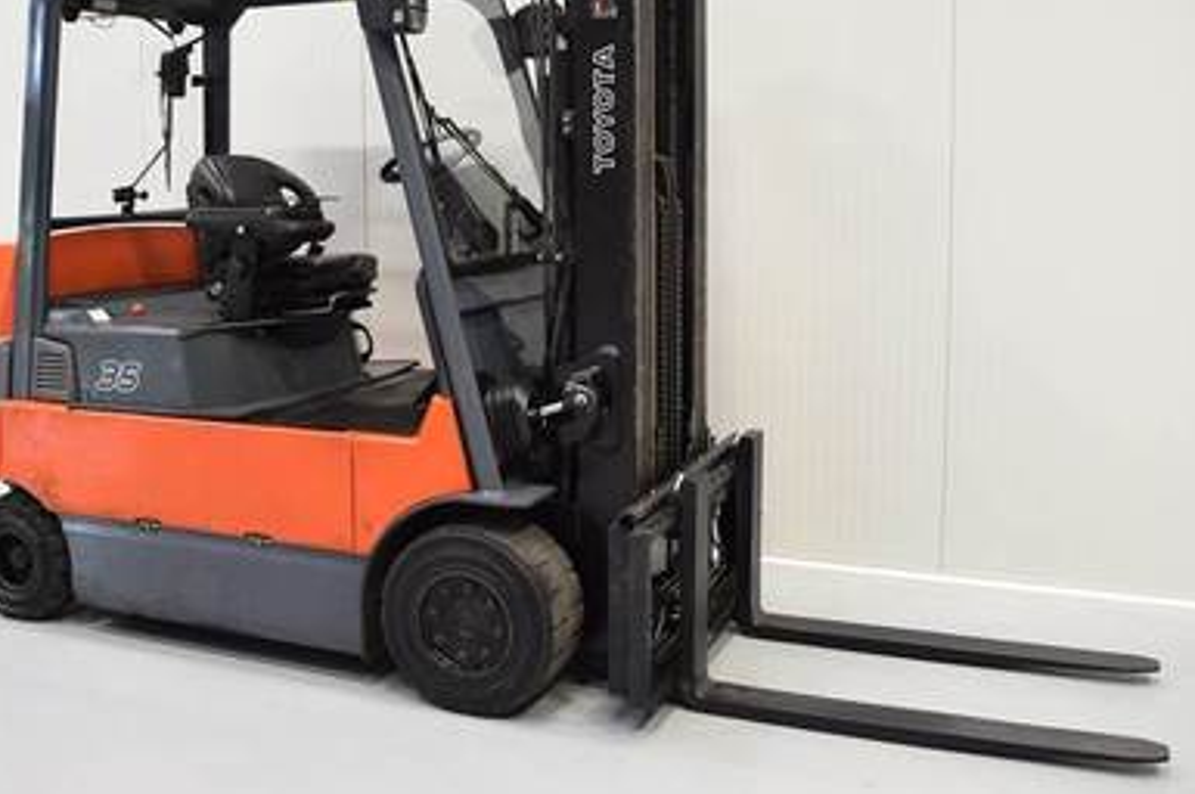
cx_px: 540
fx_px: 1293
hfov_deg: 49.5
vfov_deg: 33.9
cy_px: 287
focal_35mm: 39
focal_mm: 20
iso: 800
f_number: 5.6
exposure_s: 1/25
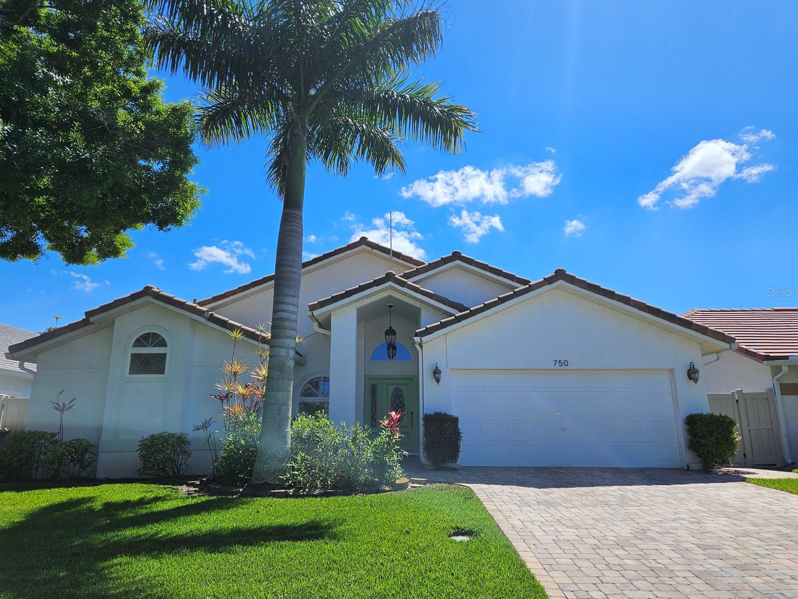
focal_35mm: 24
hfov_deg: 71.6
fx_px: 553
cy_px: 292
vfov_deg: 56.8
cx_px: 399
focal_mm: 5.4
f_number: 1.8
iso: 25
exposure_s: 1/2607
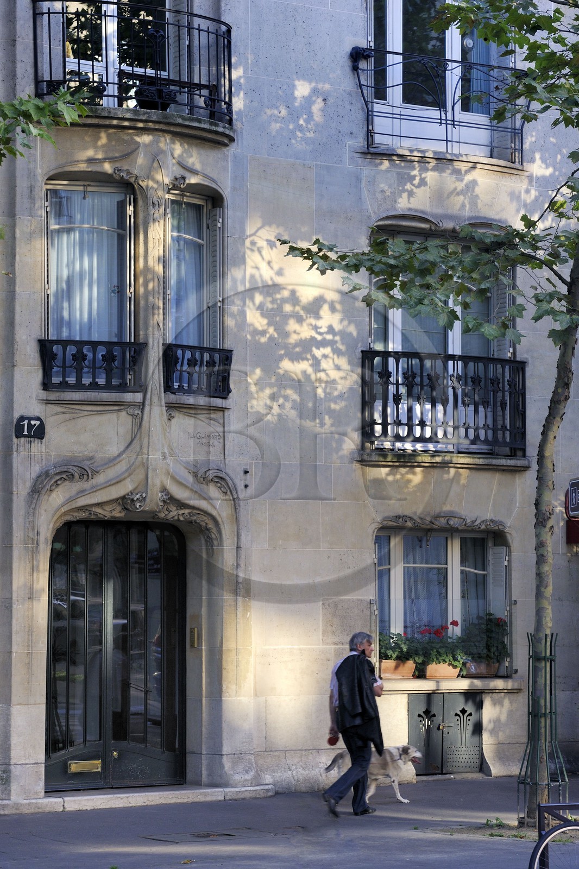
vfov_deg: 17.6
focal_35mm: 116
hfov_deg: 11.8
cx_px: 290
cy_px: 434
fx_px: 2799
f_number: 8
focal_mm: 116
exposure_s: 1/80
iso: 400
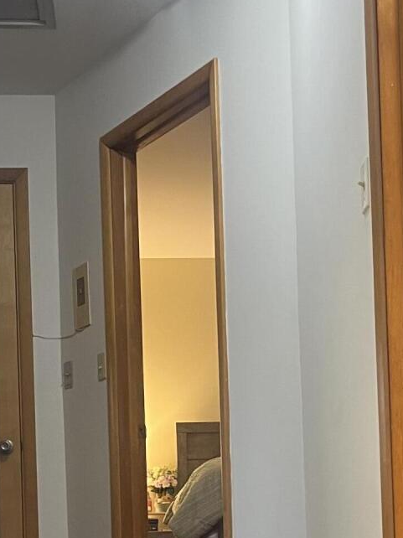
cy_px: 523
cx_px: 243
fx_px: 1258
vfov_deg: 23.3
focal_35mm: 81
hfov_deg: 18.2
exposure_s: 1/60
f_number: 1.6
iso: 250
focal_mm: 5.1
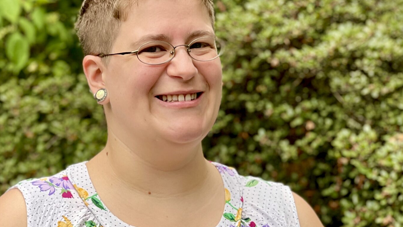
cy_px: 175
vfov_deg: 7.7
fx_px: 1689
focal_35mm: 158
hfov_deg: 13.6
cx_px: 144
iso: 32
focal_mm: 9
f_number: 2.8
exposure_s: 1/121
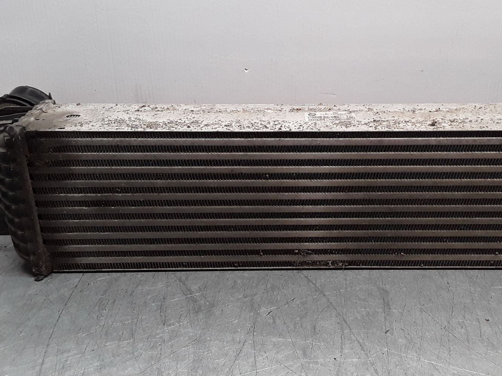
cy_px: 163
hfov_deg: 43.6
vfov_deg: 33.5
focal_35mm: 43
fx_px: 623
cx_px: 308
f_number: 1.9
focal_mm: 2.91
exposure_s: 1/100
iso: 80
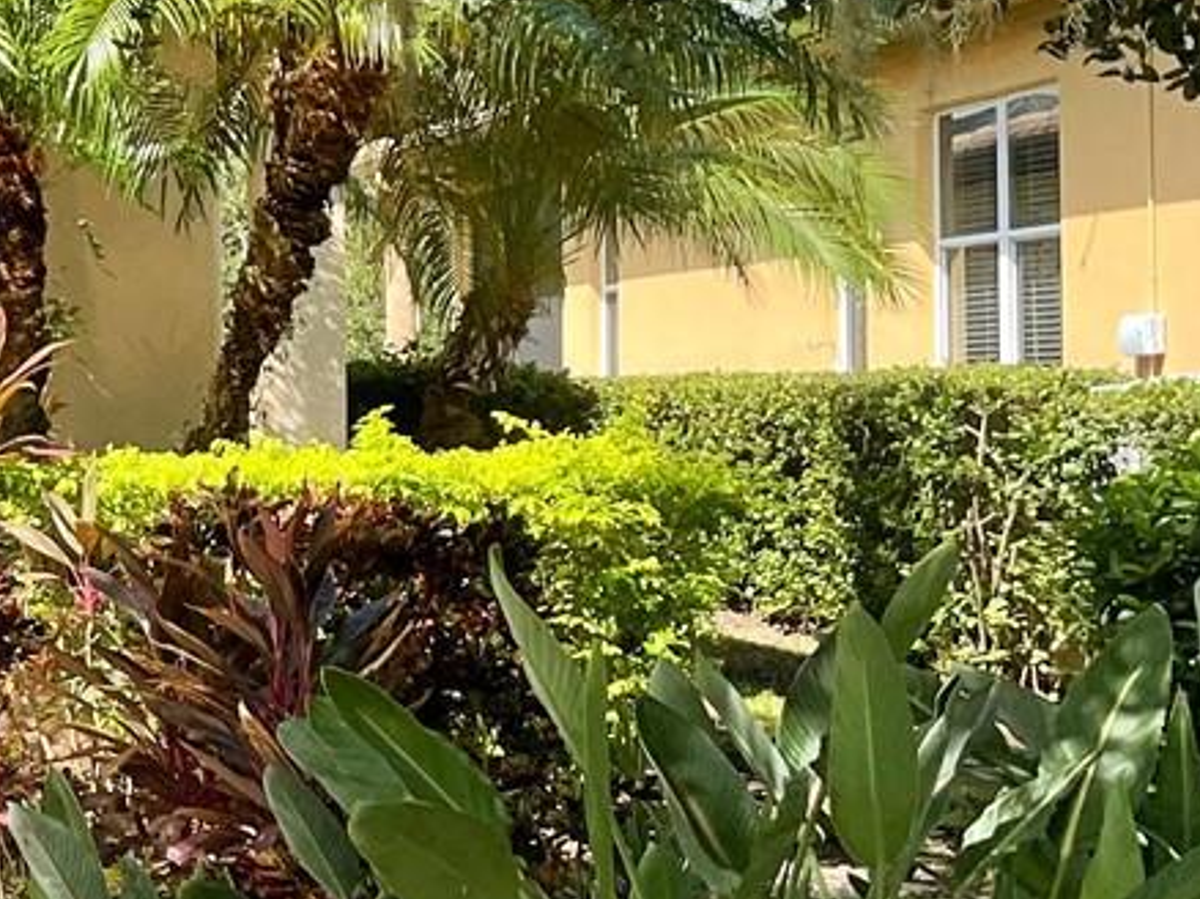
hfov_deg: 18.4
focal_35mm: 95
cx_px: -584
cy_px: 288
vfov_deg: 15.5
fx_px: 3291
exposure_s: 1/1401
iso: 32
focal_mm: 4.2
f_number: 1.6
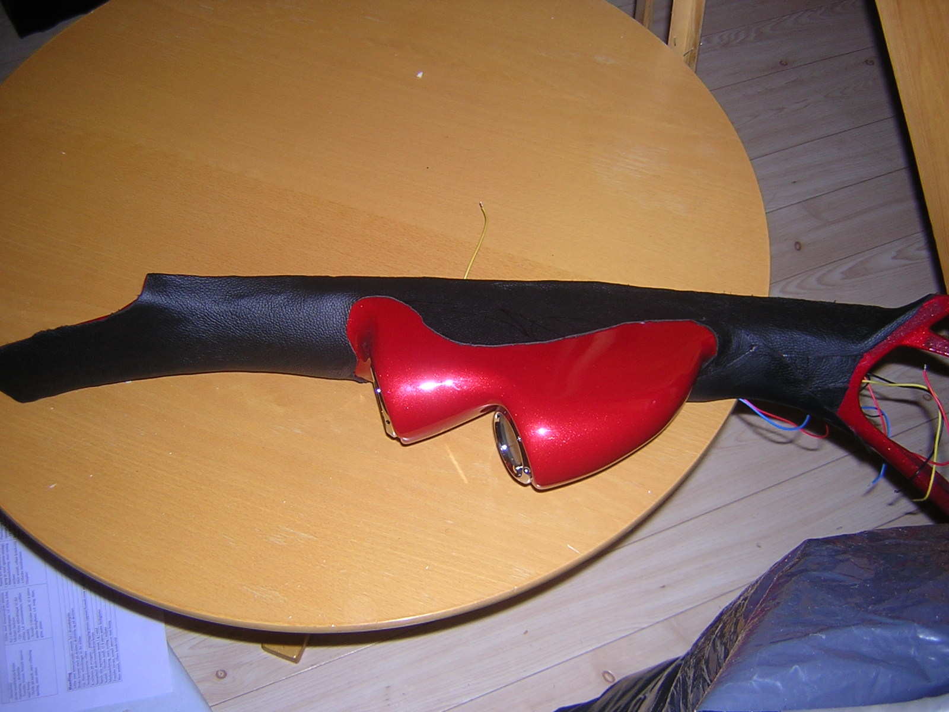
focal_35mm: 36
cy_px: 356
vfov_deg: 39.7
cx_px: 474
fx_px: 987
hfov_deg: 51.4
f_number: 2.6
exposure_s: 1/60.1
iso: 100
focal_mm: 4.7
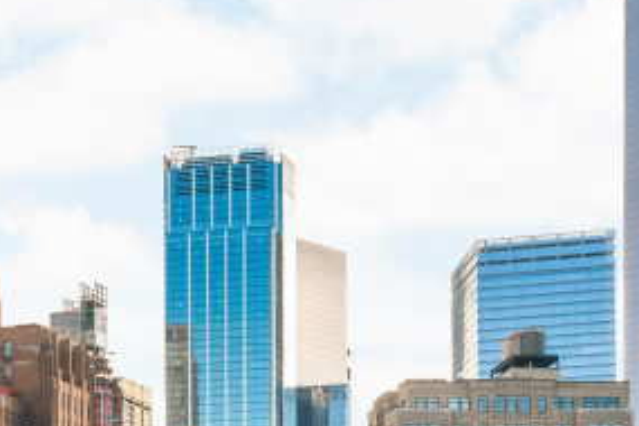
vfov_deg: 10.5
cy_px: 219
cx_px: -89
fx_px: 2307
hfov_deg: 15.3
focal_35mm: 130
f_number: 13
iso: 1250
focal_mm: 35
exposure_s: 1/500
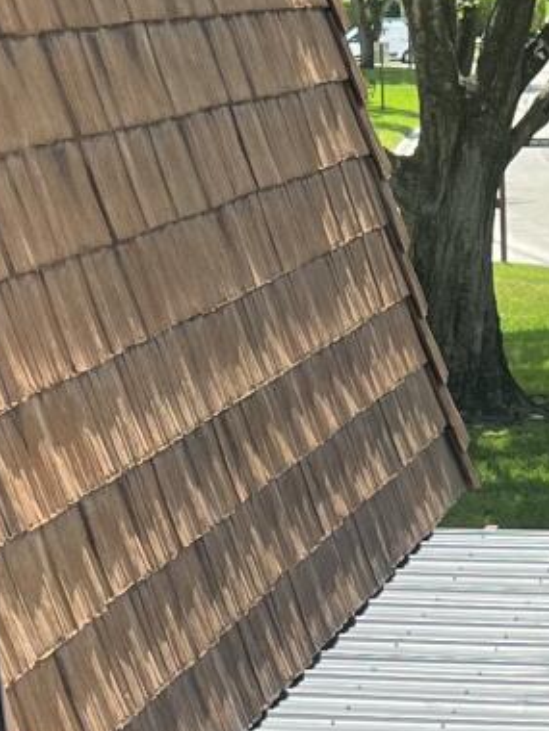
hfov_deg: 10.7
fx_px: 2897
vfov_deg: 14.0
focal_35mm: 137
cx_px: 616
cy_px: 885
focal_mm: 5.7
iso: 50
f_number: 1.5
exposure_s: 1/1238
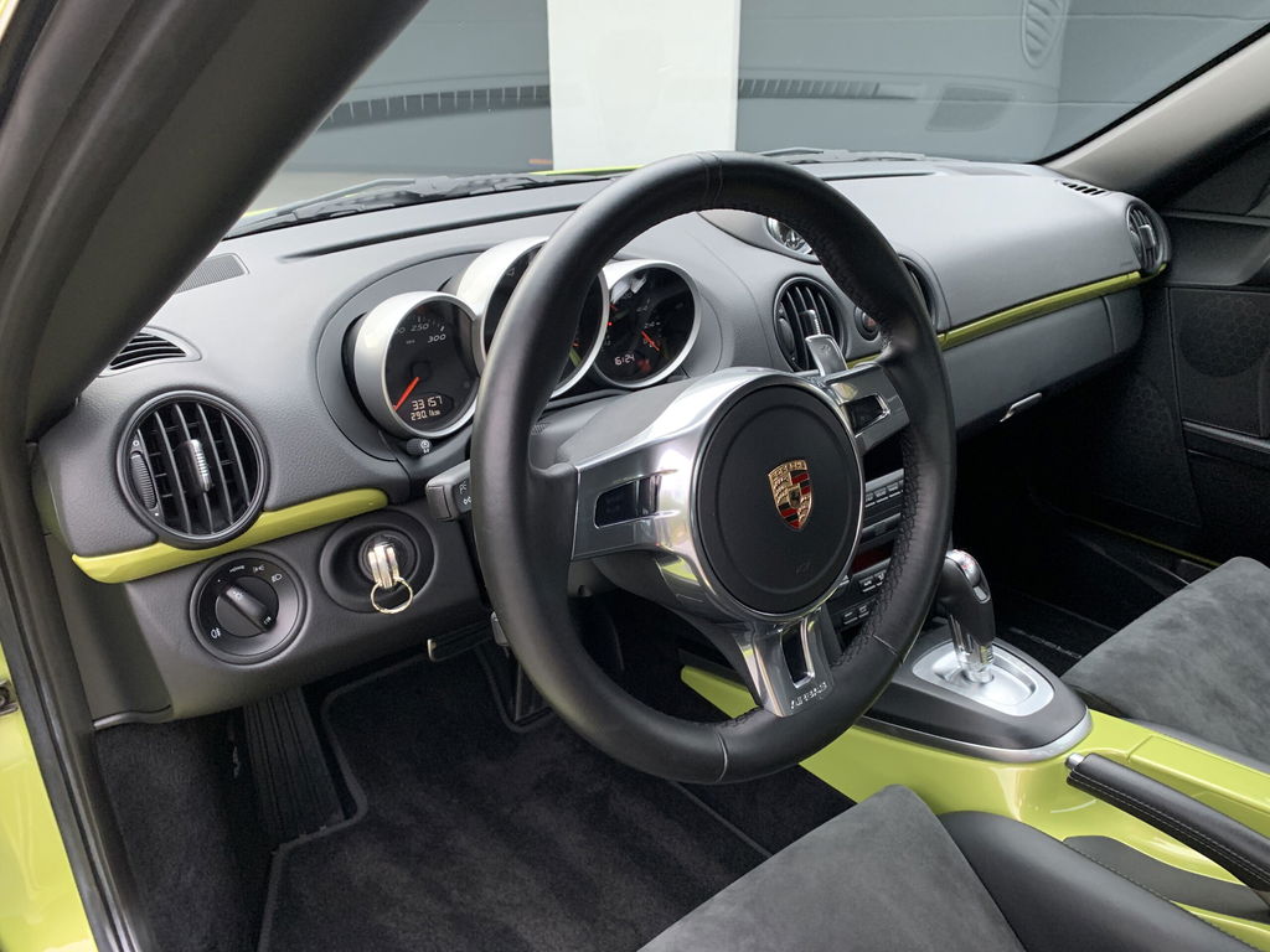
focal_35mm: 26
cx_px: 635
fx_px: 954
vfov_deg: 53.1
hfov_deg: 67.3
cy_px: 476
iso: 400
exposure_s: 1/52
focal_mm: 4.25
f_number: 1.8
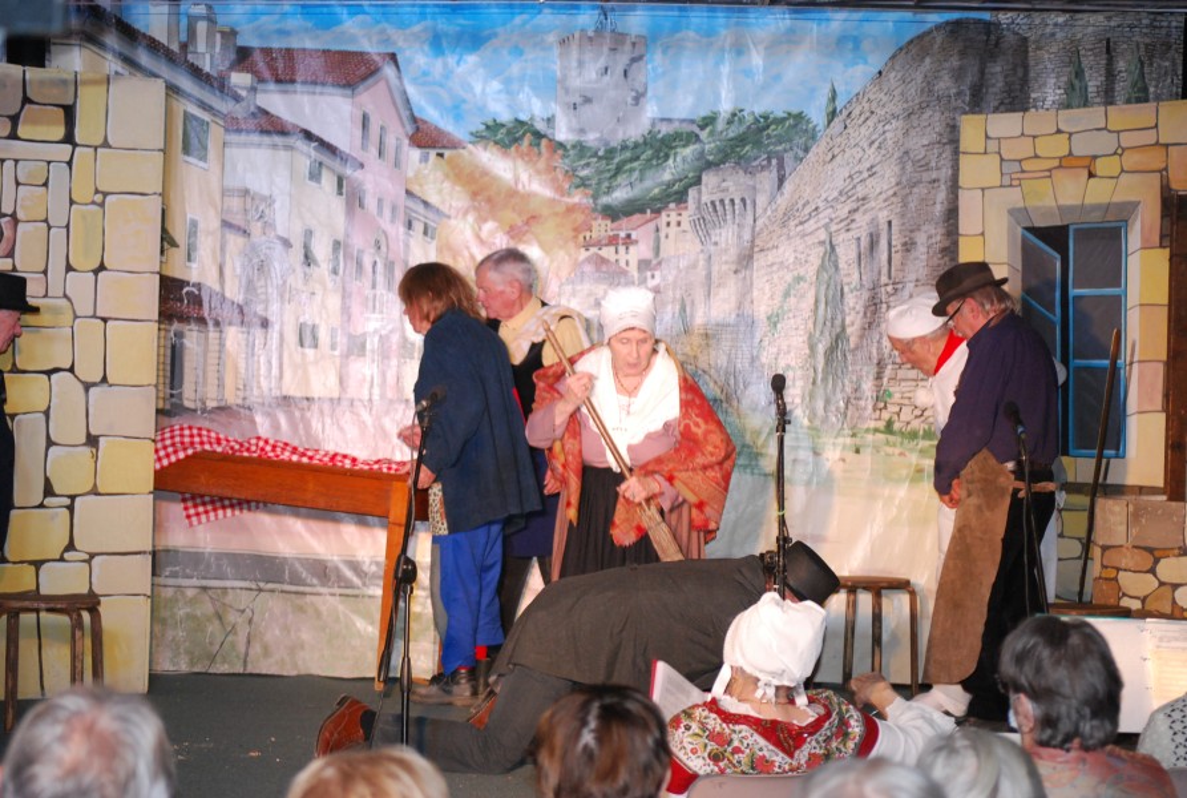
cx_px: 594
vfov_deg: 14.8
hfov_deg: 21.9
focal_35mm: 93
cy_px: 399
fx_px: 3074
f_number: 4.2
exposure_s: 1/60
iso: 900
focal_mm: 62
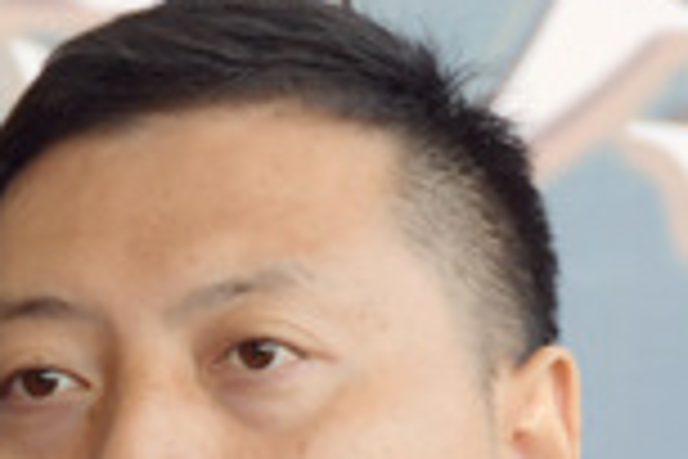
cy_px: 1064
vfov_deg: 1.6
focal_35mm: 881
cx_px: 211
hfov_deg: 2.3
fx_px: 16836
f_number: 5.3
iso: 320
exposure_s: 1/200
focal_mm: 112
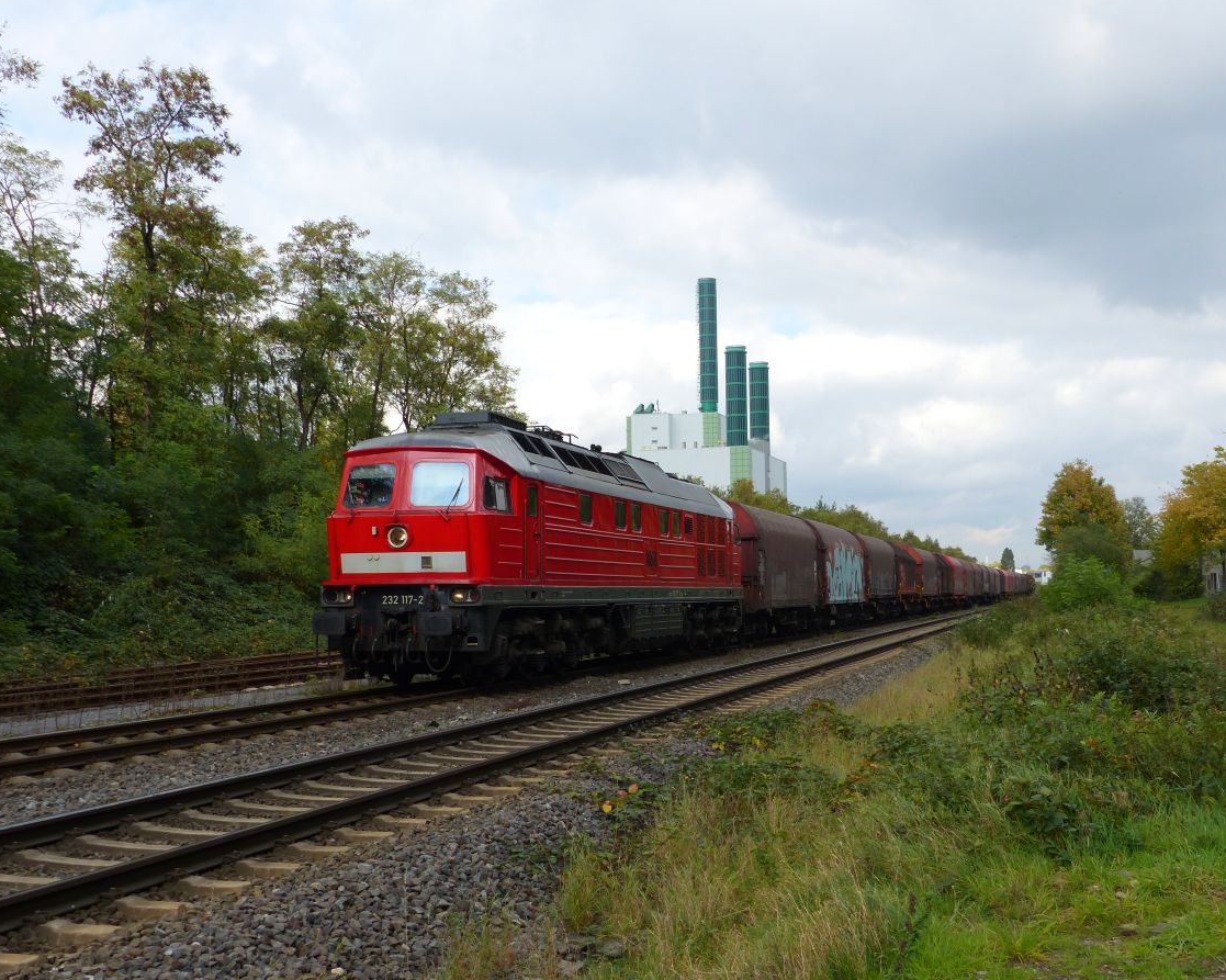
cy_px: 491
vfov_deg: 34.9
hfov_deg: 42.9
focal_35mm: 43
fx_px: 1560
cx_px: 636
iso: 100
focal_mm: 7.4
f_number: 3.5
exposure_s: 1/640
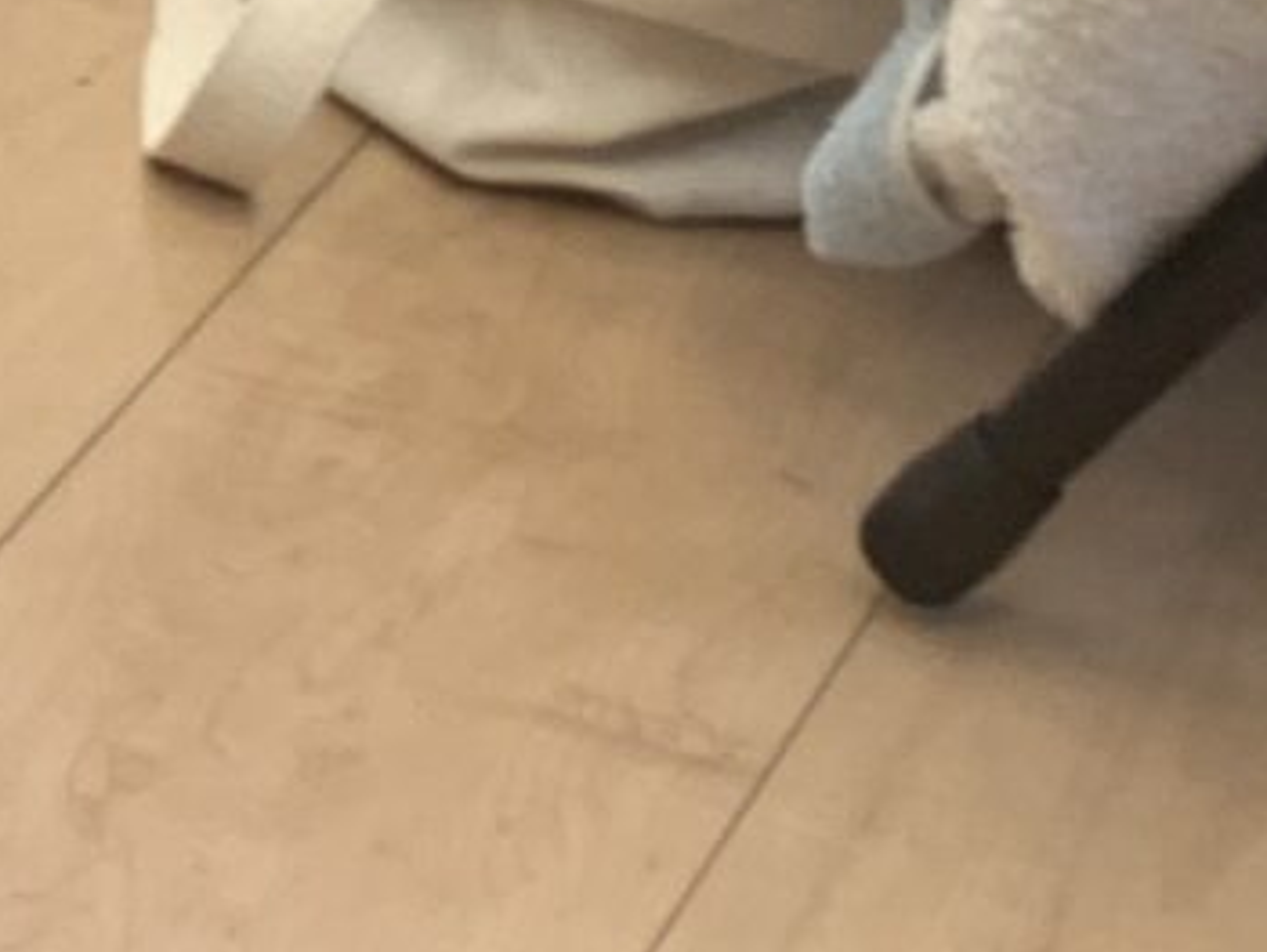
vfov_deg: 7.4
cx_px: -836
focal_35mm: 190
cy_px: -1100
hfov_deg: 10.0
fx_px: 6959
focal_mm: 4.25
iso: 64
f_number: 1.8
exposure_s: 1/100
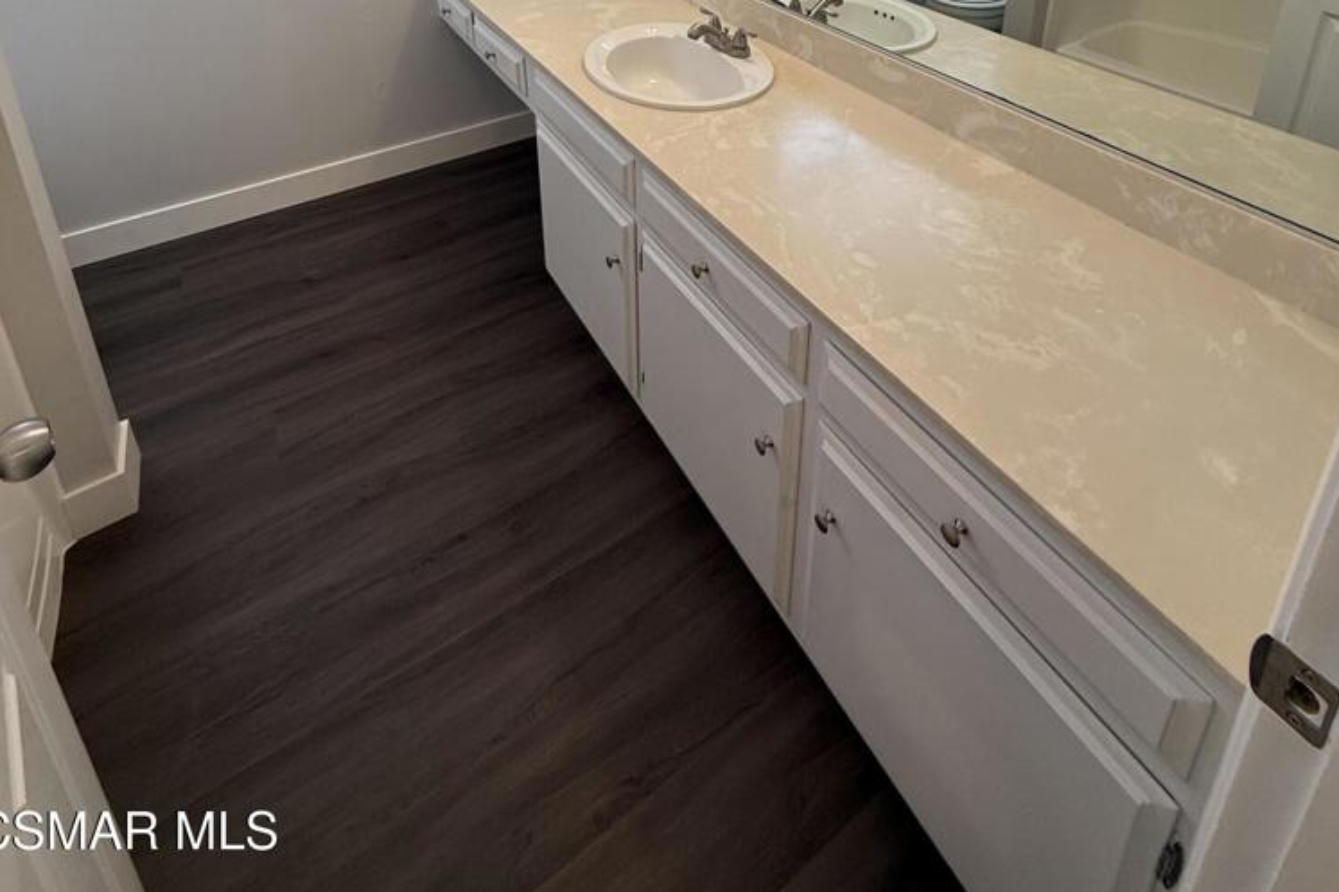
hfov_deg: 84.0
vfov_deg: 50.0
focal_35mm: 20
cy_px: -4
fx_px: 744
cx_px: 659
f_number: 2.2
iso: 125
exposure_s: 1/120
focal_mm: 2.22
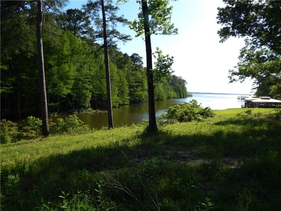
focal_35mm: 23
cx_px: 140
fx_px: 187
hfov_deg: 73.9
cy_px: 106
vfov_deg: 58.9
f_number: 3
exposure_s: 1/1250
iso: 125
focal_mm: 4
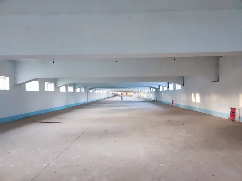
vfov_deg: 54.8
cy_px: 90
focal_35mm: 25
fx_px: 175
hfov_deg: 69.4
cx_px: 121
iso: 1474
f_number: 1.79
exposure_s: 1/30
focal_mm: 4.7
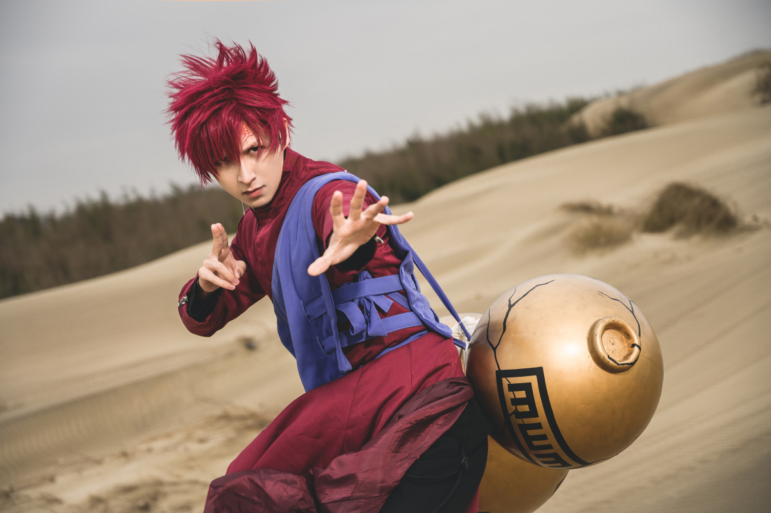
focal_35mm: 70
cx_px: 386
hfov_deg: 28.9
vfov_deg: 19.4
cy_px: 256
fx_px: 1498
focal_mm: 70
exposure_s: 1/250
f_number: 4
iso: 100
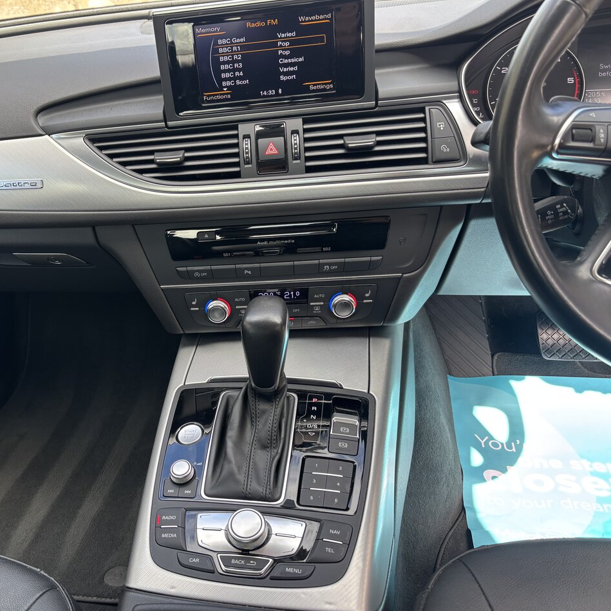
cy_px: 305
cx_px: 227
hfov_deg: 52.0
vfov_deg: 52.5
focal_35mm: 31
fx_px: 619
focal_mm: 5.96
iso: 40
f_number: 1.6
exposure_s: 1/121
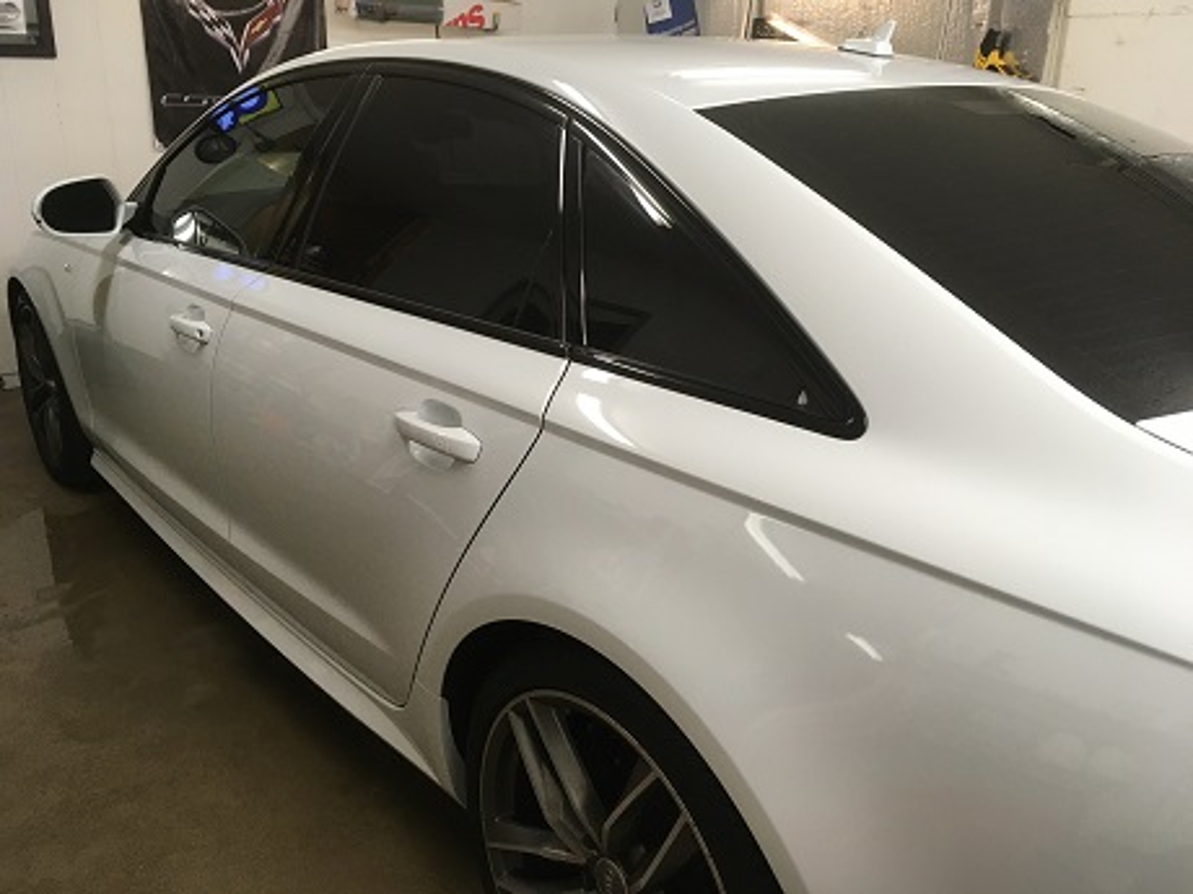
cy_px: 447
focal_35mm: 29
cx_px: 596
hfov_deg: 61.7
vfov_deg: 48.2
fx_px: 999
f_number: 2.2
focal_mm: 4.15
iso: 40
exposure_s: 1/30
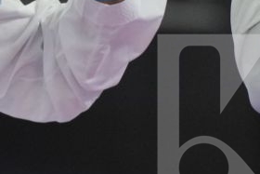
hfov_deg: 1.6
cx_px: -71
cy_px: 119
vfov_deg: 1.1
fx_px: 9285
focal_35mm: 1285
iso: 2000
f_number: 2.8
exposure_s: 1/1000
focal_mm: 200
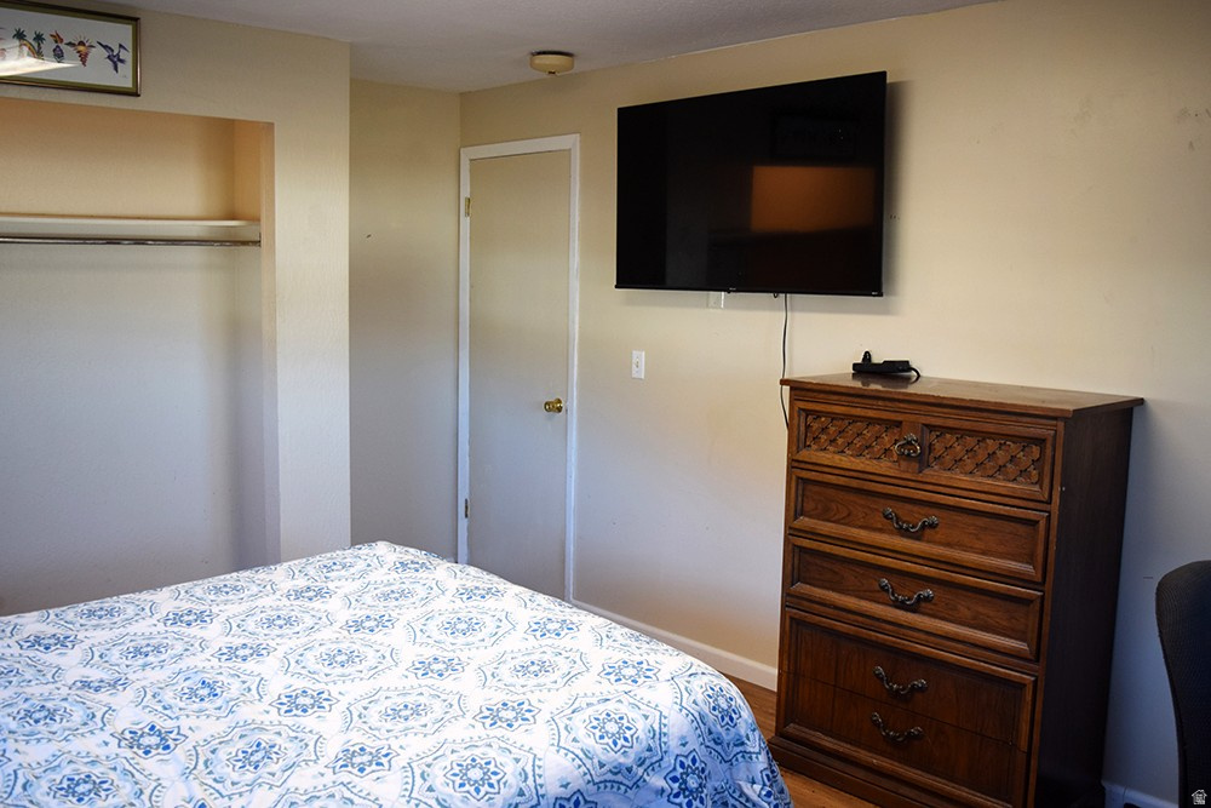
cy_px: 404
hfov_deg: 57.2
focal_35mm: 33
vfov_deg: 40.0
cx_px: 606
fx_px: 1110
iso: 400
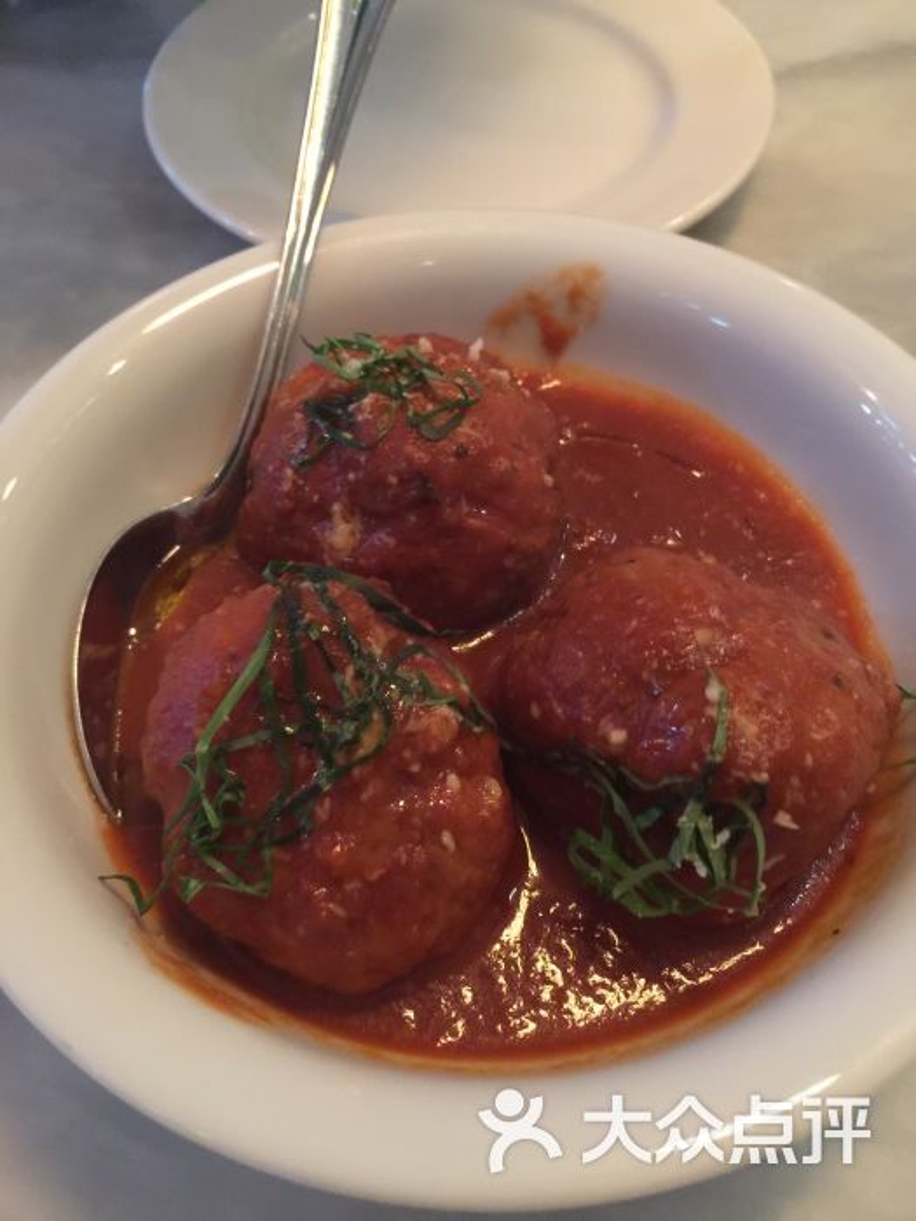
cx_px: 458
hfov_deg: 48.2
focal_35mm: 29
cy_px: 610
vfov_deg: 61.7
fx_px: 1023
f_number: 2.2
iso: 125
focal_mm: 4.15
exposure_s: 1/4
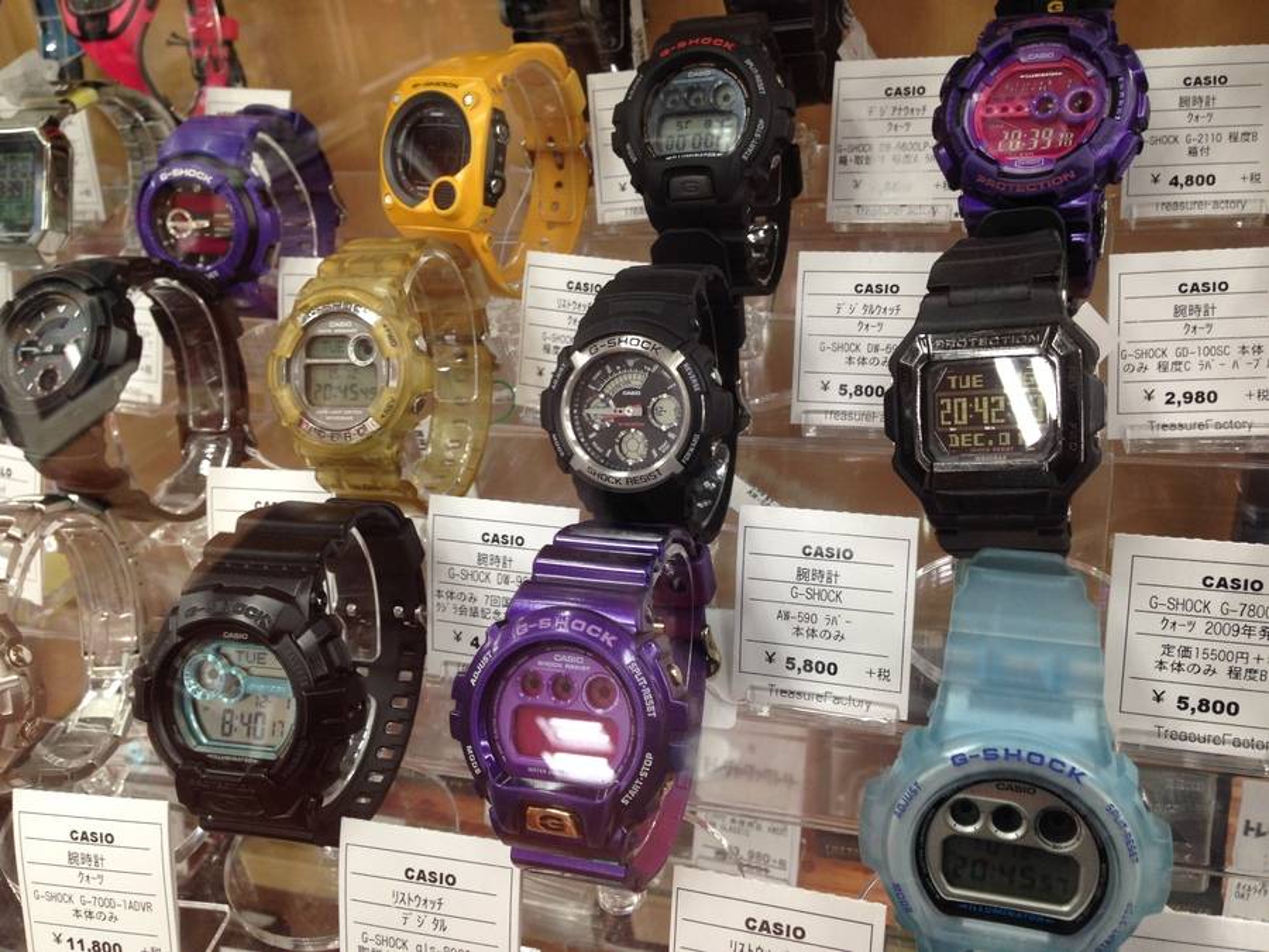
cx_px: 634
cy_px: 476
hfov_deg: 55.4
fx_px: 1210
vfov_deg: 42.9
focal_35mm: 33
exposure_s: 1/20
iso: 64
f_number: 2.4
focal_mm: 4.12
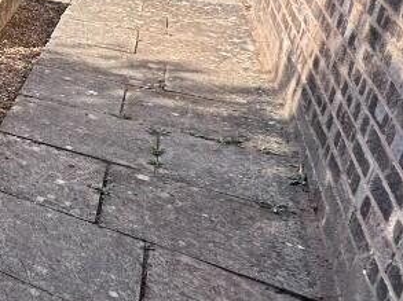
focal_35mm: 49
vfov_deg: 27.5
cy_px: -16
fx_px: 570
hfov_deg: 23.6
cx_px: -290
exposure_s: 1/658
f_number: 2.2
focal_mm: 2.22
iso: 40
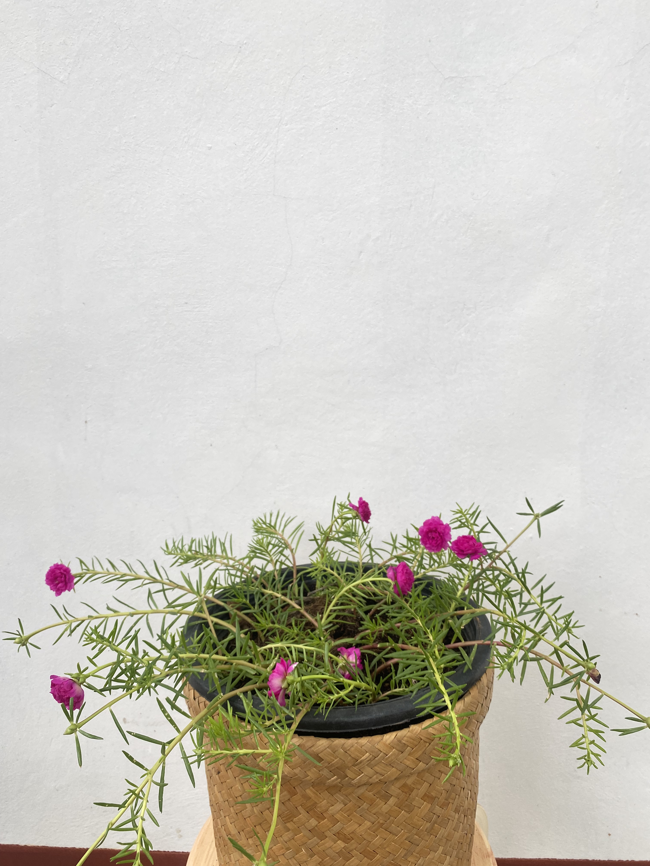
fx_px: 651
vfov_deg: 67.3
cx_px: 325
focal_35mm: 26
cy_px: 433
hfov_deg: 53.1
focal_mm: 4.25
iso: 64
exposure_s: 1/122
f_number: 1.8
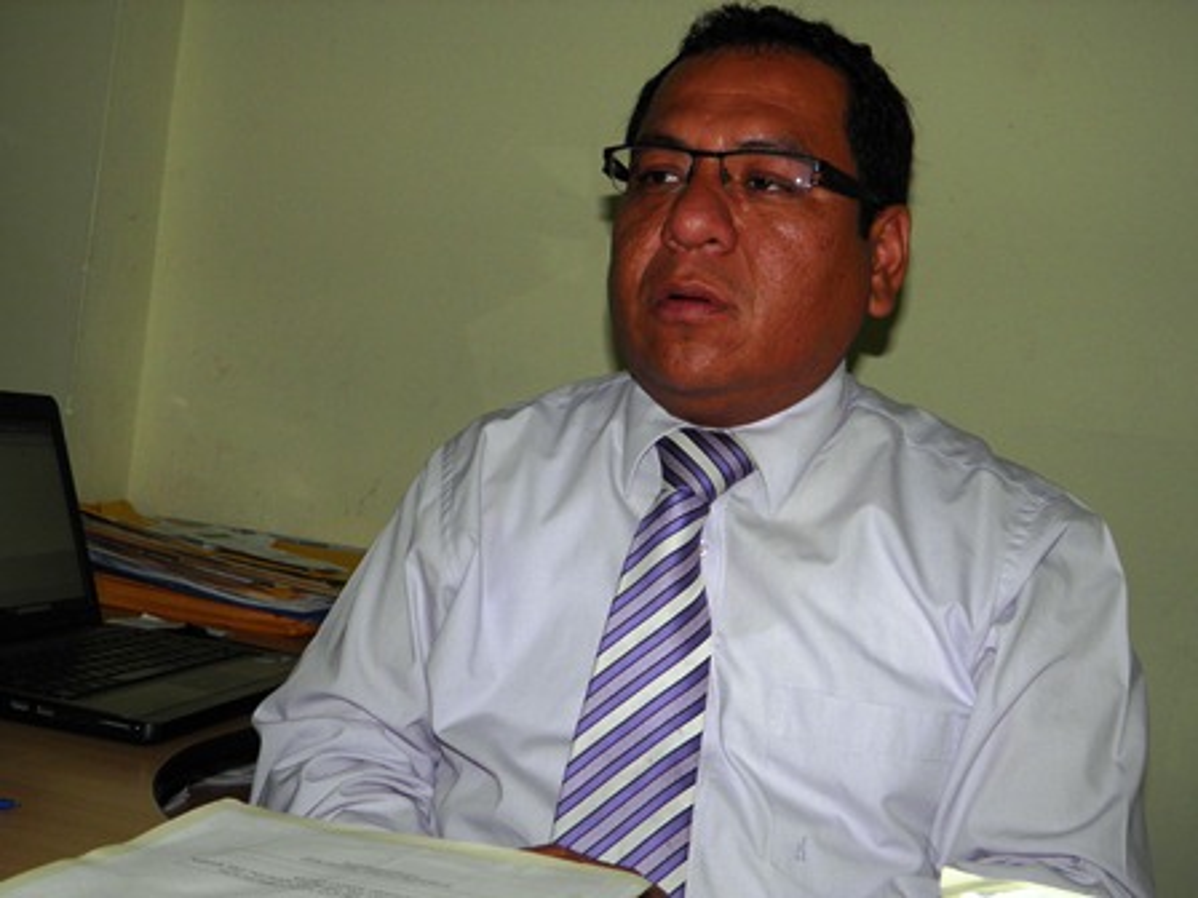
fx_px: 1523
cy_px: 449
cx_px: 599
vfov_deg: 32.9
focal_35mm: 44
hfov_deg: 42.9
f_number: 3.3
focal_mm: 7.9
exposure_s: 1/60
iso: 100
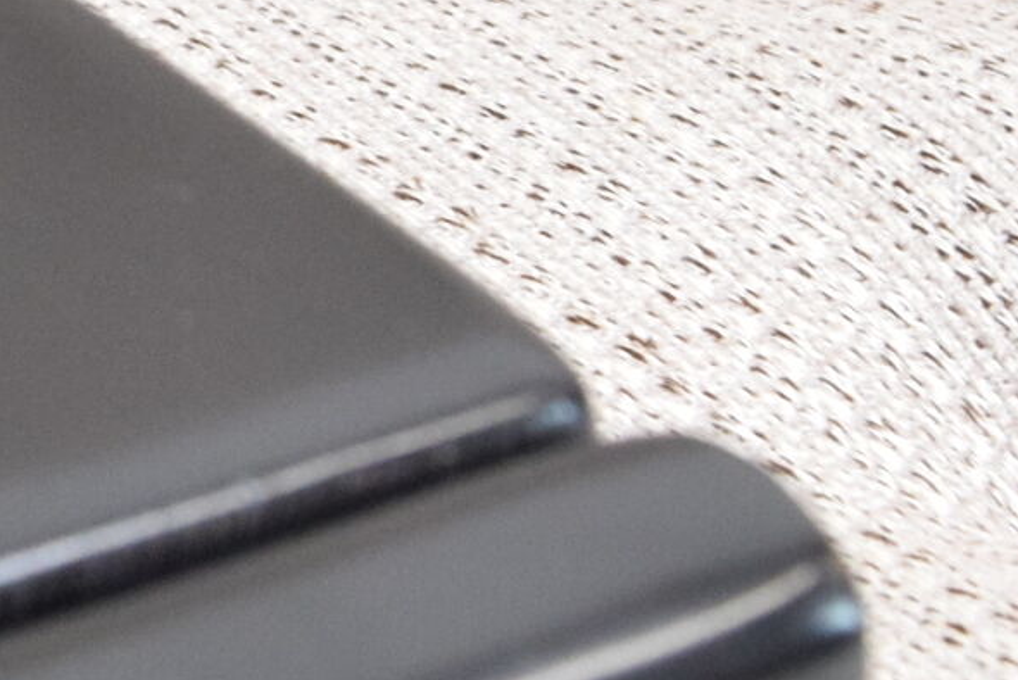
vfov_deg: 9.9
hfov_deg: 14.3
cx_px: -349
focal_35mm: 137
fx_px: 3876
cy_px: -7
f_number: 5
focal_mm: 18
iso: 1600
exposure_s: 1/100
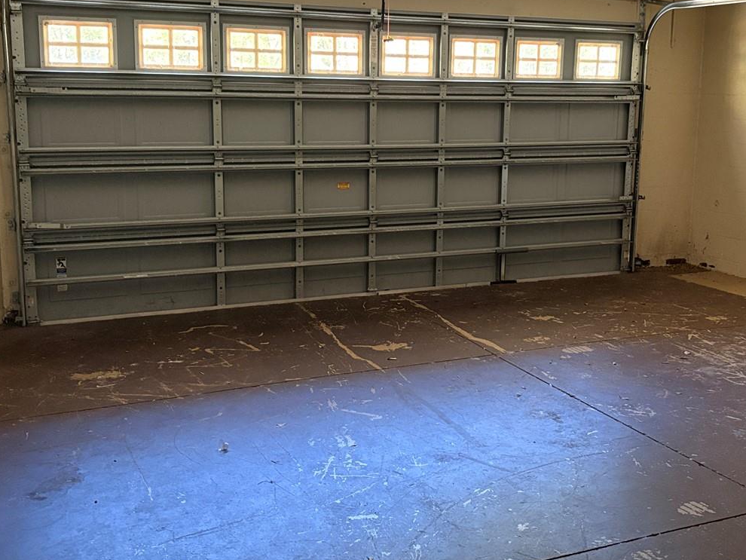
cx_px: 403
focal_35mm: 42
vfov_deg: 34.3
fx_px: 905
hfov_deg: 44.7
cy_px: 236
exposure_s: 1/40
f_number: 1.6
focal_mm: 5.96
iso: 640
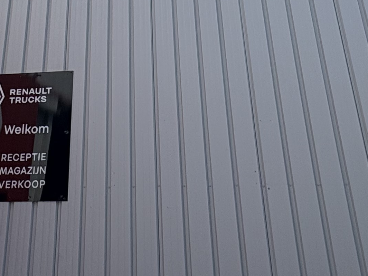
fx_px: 564
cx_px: 121
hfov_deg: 35.8
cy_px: -145
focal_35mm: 53
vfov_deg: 22.3
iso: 50
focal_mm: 2.22
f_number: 2.2
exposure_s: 1/2146
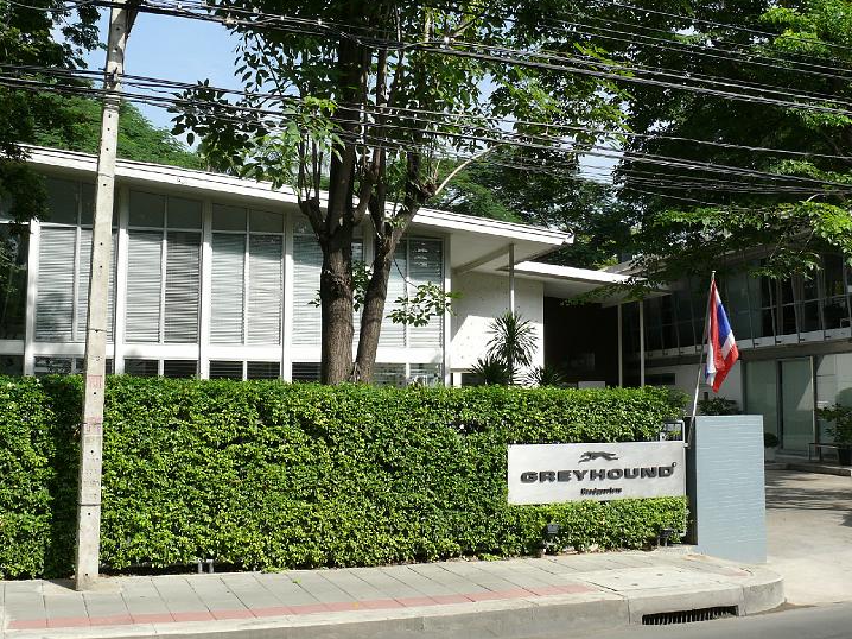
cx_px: 396
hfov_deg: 47.8
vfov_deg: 36.8
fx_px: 960
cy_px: 312
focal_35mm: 39
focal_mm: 7.4
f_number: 5.6
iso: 100
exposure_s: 1/320
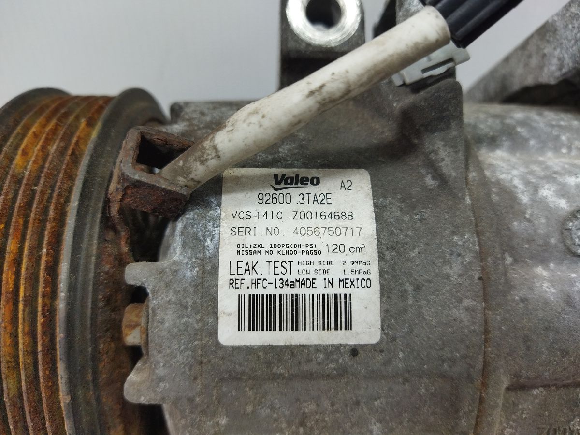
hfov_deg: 65.3
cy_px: 218
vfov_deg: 51.4
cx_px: 290
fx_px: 452
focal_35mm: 27
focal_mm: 4.71
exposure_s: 1/100
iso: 125
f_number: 1.79
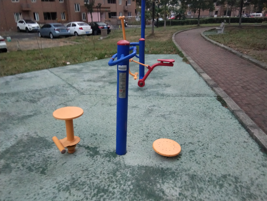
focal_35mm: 31
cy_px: 100
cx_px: 134
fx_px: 239
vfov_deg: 45.4
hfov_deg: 58.4
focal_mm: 3.69
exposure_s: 1/20
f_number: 2.2
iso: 800
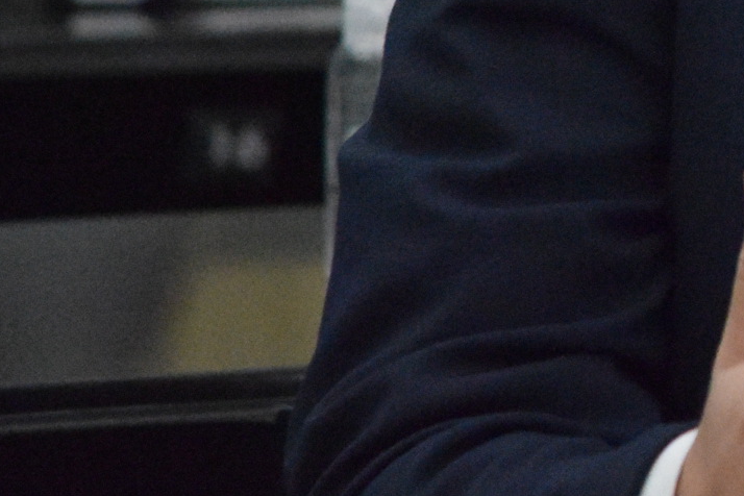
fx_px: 22112
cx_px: 1200
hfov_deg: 1.9
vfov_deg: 1.3
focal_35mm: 1070
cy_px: -377
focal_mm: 170
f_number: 5
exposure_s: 1/200
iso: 6400
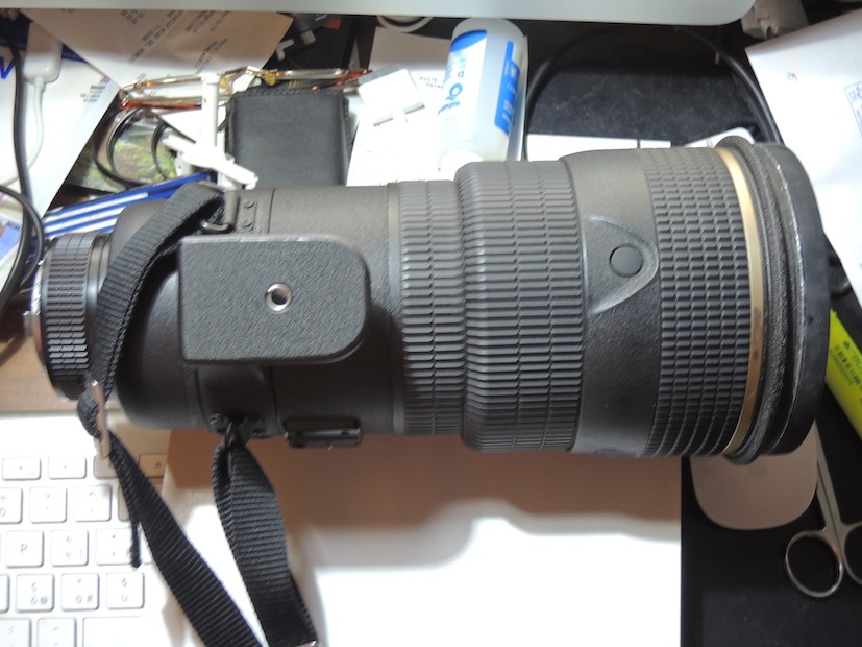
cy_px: 324
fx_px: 1245
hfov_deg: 38.2
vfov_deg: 29.1
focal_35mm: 50
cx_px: 431
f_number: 3.3
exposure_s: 1/5
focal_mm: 9
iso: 200
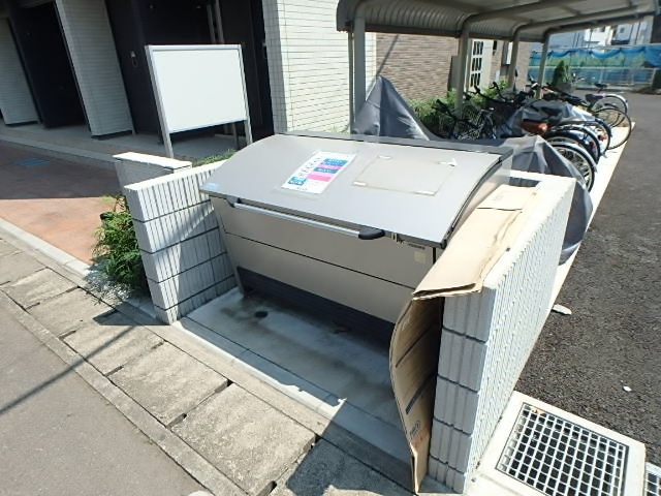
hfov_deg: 79.0
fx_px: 401
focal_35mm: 21
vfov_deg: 63.4
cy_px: 248
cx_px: 330
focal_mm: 3.7
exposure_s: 1/800
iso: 125
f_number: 3.5
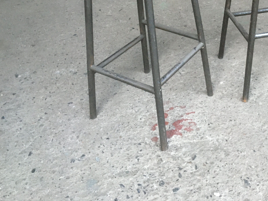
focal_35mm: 48
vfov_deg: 29.5
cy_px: 35
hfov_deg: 38.6
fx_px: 372
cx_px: 202
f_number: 2.2
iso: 250
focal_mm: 4.15
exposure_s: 1/33
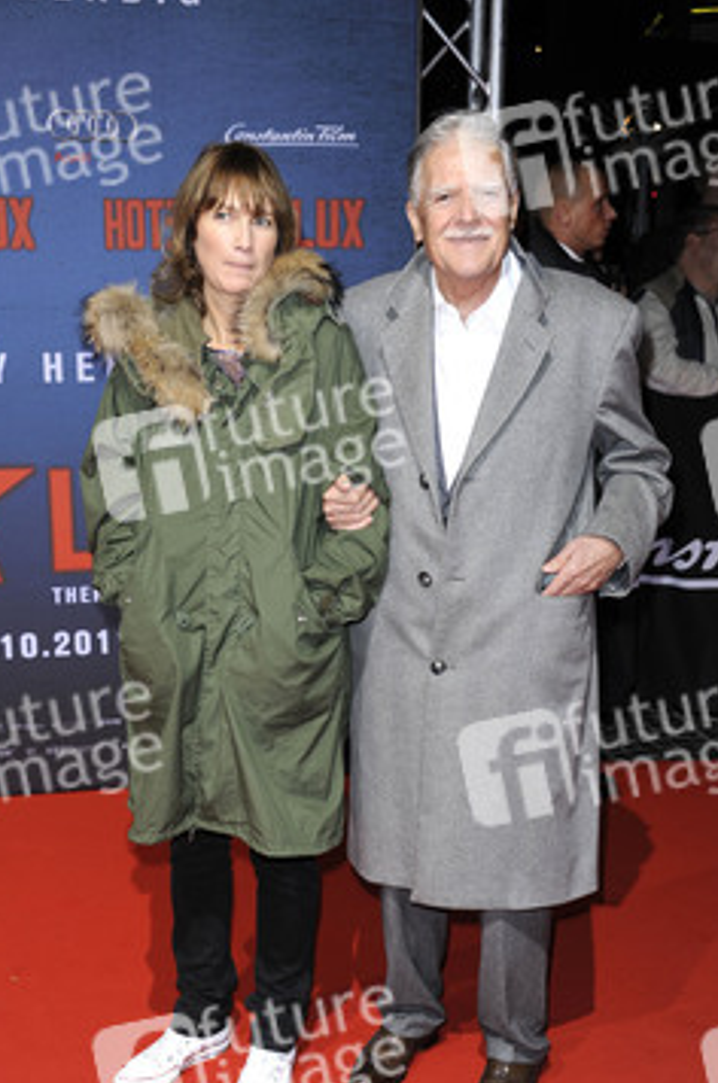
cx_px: 338
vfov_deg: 36.9
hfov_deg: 25.0
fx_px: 1622
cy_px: 602
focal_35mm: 54
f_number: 5.6
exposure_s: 1/160
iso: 500
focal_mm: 48
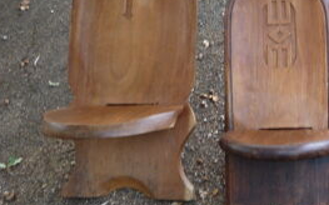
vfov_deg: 22.0
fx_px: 520
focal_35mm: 58
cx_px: 289
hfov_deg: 33.5
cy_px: 38
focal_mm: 5.2
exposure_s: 1/30
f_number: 3.3
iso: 125
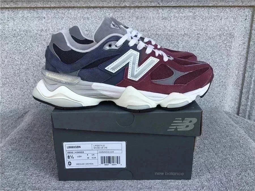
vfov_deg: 45.4
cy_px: 96
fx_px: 228
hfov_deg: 58.4
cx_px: 128
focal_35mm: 31
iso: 25
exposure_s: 1/452
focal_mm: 3.3
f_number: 2.4
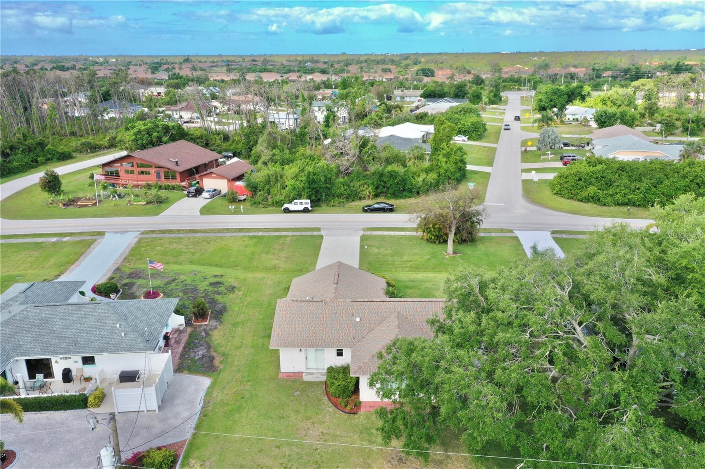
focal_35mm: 28
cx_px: 352
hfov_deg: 65.5
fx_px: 548
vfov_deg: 46.4
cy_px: 234
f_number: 10
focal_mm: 10.26
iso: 100
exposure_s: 1/80
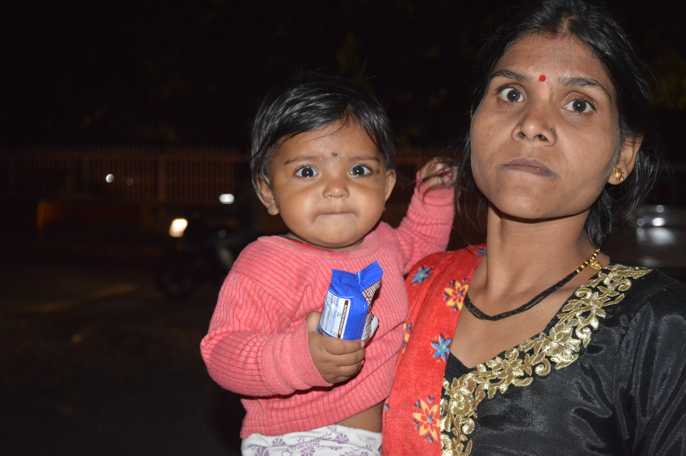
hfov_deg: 38.9
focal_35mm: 51
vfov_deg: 26.4
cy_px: 228
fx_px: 971
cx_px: 343
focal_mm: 34
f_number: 4.2
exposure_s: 1/60
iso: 3200
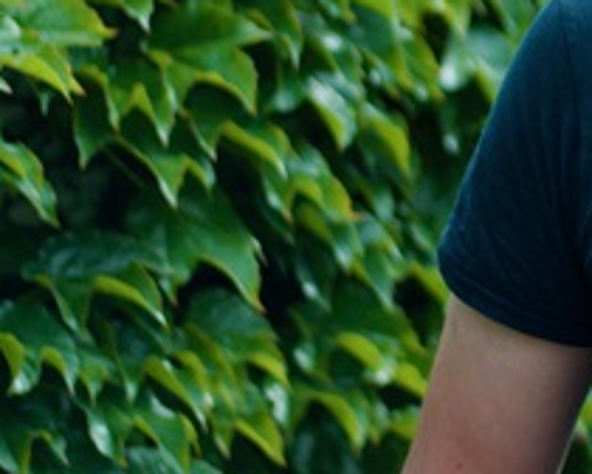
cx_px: 916
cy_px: -151
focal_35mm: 234
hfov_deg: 8.1
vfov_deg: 6.6
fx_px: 4100
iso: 250
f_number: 1.8
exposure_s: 1/3200
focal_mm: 50
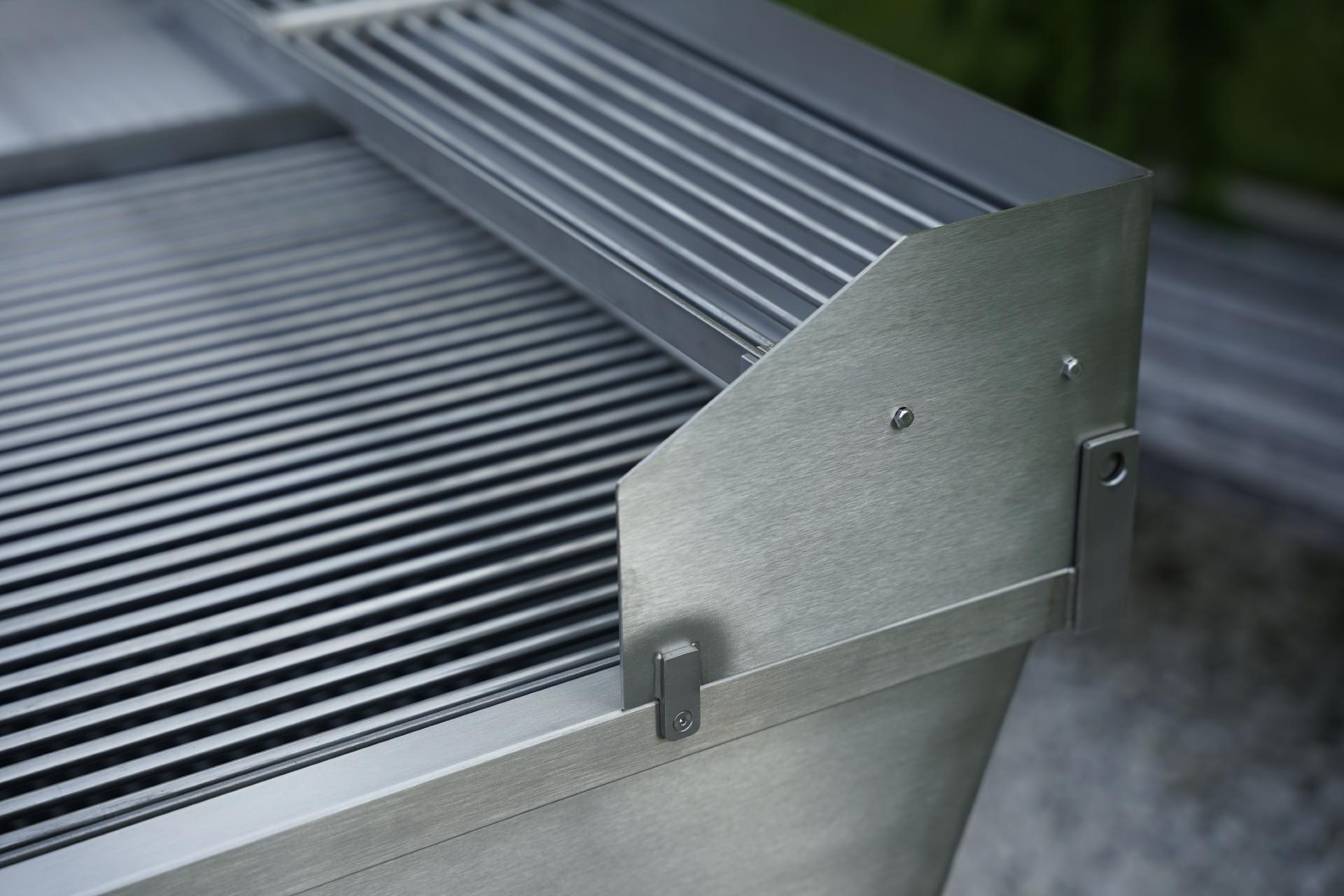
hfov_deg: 28.8
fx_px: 2613
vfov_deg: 19.5
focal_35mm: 70
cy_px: 448
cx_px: 672
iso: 100
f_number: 3.5
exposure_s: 1/250
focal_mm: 70
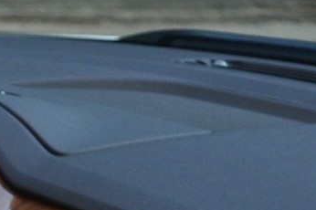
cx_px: -227
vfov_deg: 5.0
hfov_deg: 7.7
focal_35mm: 260
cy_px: 609
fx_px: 2280
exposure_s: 1/60
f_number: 4
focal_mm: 24
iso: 450
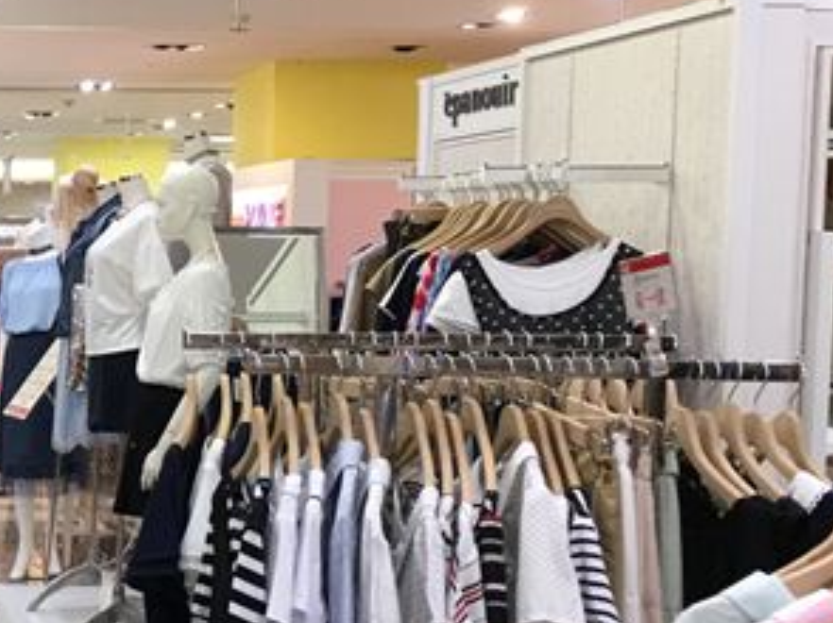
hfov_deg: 22.4
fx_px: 1900
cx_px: -224
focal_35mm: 79
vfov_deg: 18.6
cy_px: 442
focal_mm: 4.15
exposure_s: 1/30
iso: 40
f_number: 2.2
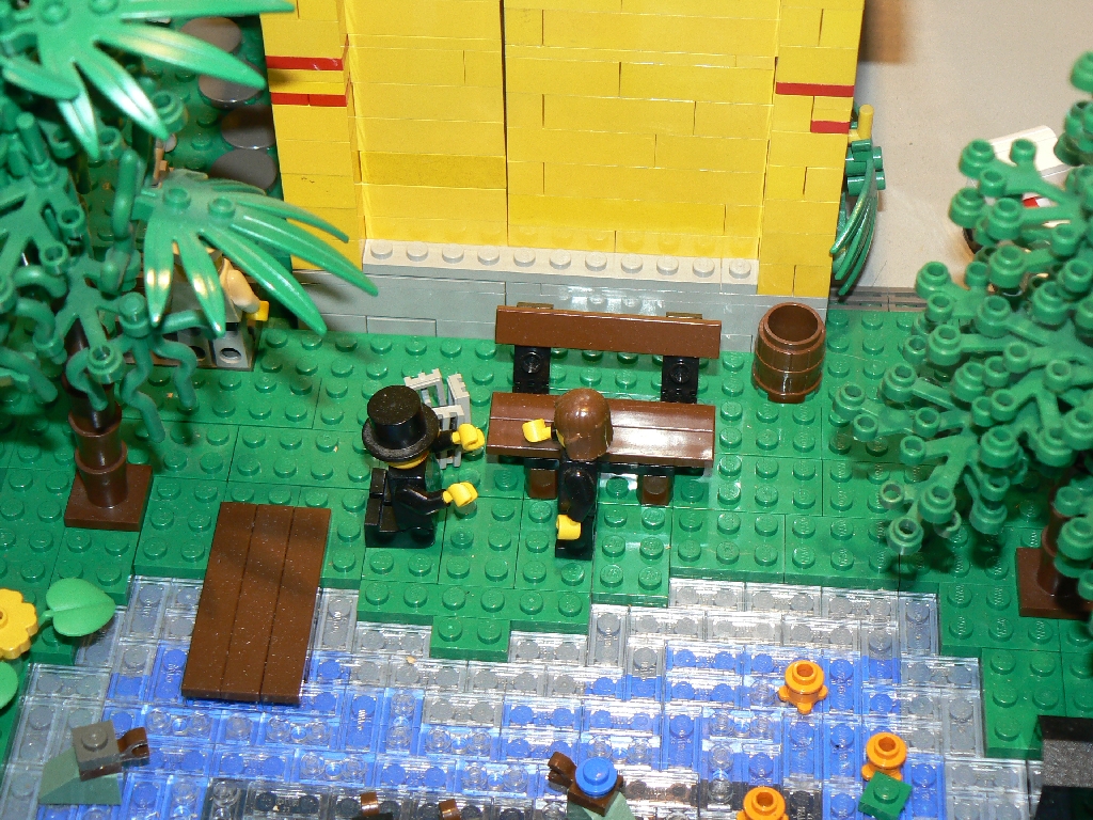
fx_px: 2305
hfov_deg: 26.7
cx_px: 546
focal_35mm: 73
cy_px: 410
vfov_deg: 20.2
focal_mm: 12.2
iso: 100
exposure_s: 1/30
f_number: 3.2
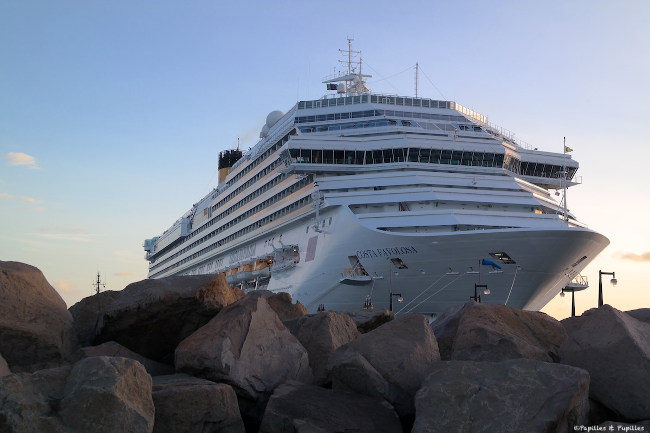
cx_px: 325
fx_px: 957
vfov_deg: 25.5
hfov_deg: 37.5
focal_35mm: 53
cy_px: 216
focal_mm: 35
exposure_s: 1/160
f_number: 5
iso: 100
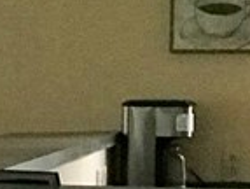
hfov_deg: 4.6
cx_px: -612
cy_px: 231
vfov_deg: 3.7
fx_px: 2947
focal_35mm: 407
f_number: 2.8
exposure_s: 1/60
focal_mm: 6.6
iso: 400
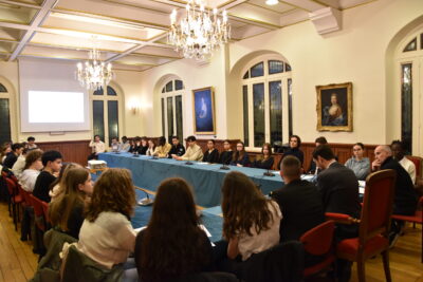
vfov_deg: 48.0
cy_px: 141
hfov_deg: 67.4
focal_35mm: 27
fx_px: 317
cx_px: 212
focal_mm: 18
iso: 1000
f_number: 3.5
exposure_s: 1/40
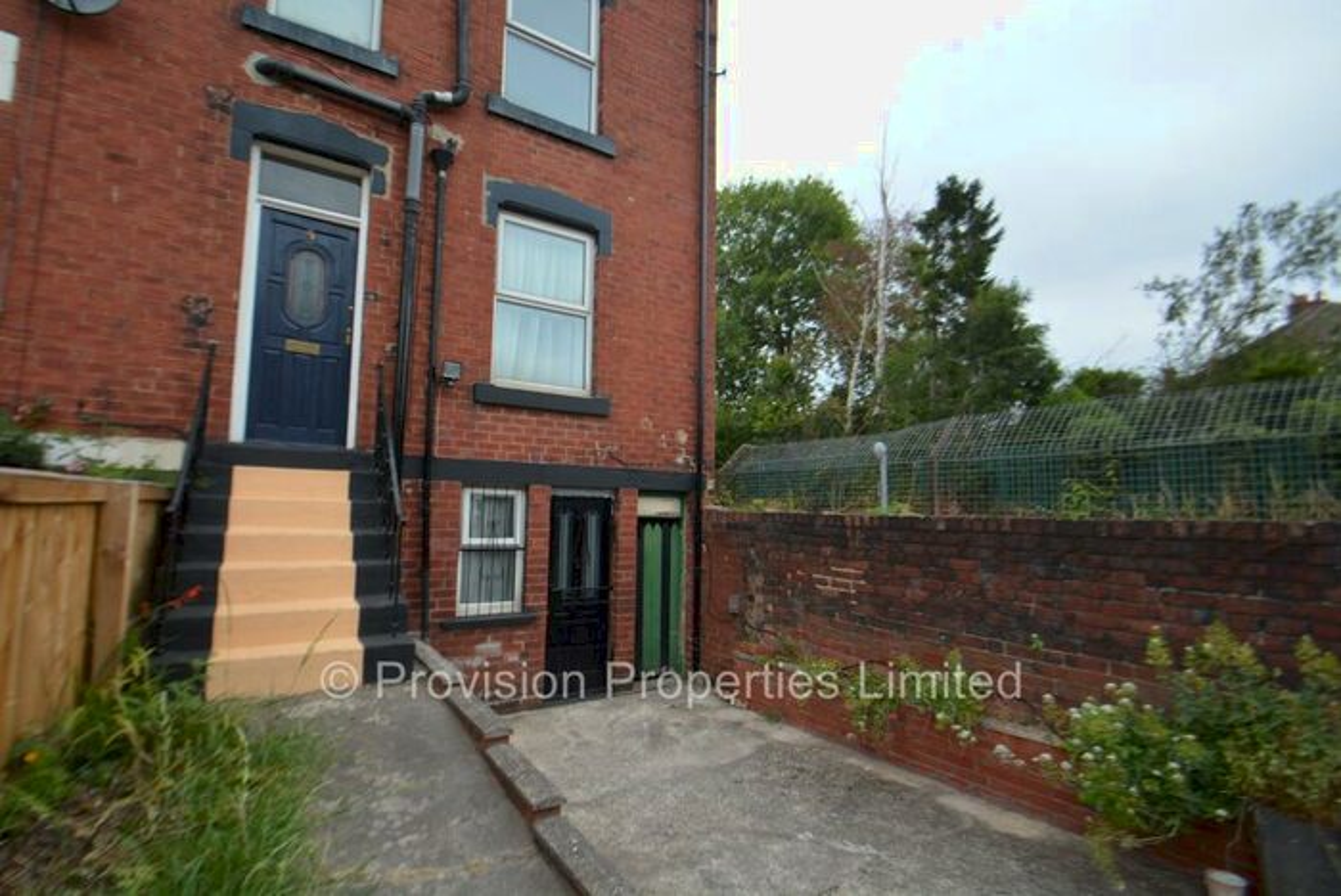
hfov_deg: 100.3
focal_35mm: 15
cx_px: 670
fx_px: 559
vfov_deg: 77.4
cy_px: 448
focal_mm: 10
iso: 200
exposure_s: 1/180
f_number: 6.7
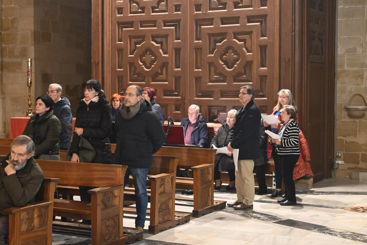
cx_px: 184
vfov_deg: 21.6
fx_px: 642
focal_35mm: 63
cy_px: 122
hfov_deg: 31.9
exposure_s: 1/15
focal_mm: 42
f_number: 5.6
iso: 3200
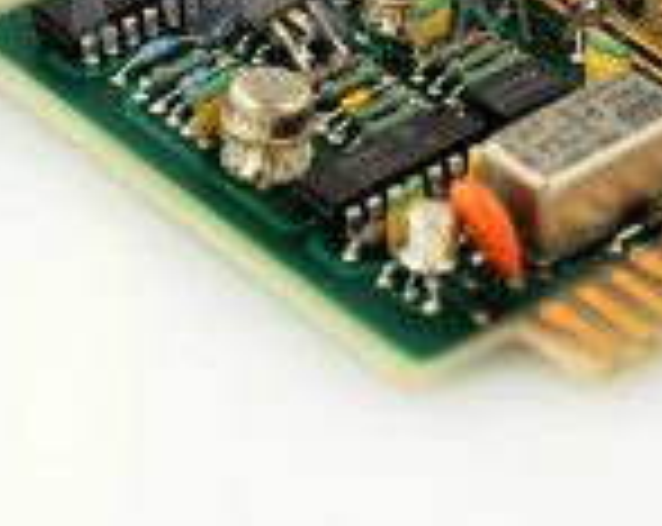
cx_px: 522
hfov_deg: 6.7
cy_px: -65
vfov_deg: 5.3
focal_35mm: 288
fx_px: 5631
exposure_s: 1/100
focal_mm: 75
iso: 800
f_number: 7.1
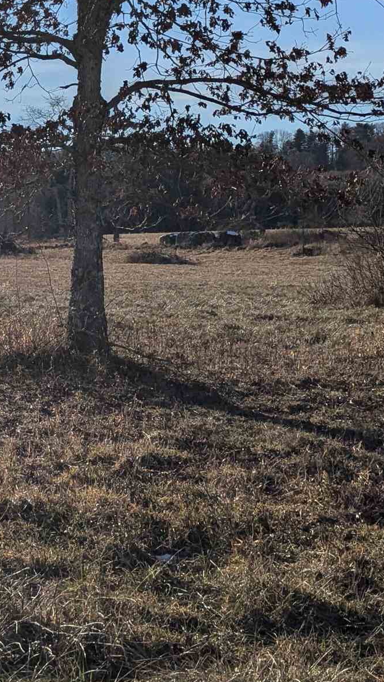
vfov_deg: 30.5
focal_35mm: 68
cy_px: 179
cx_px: -371
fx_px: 1230
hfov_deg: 14.8
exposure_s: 1/6667
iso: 50
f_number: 1.85
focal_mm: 6.81
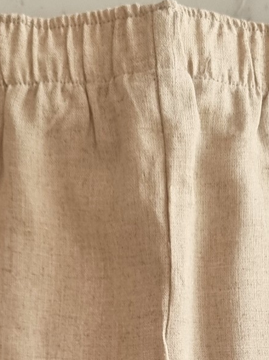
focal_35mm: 81
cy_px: 504
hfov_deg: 18.2
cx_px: 156
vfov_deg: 21.2
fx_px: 840
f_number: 1.8
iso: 250
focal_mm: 6.7
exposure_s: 1/120
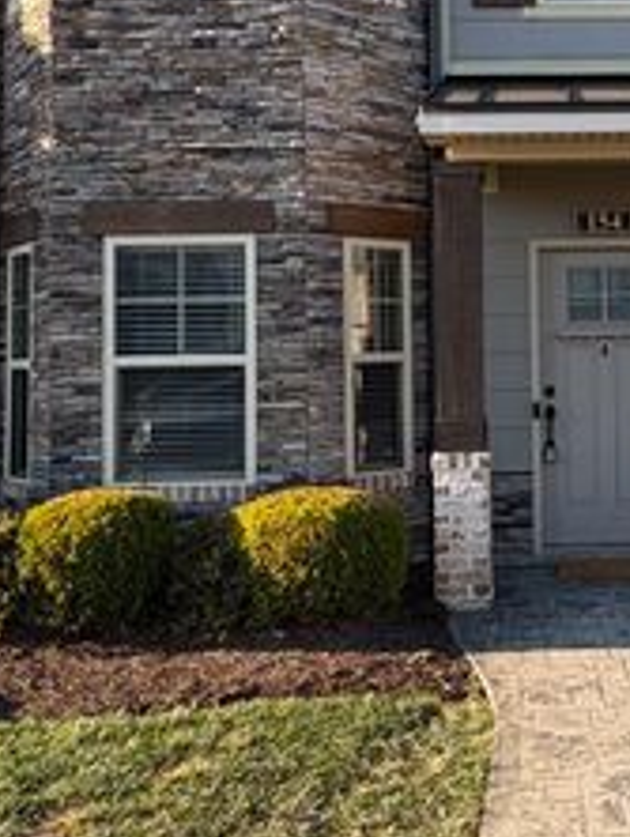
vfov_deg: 44.3
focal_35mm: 42
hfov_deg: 32.3
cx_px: 592
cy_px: 304
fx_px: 1017
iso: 40
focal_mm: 2.22
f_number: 2.2
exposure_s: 1/227
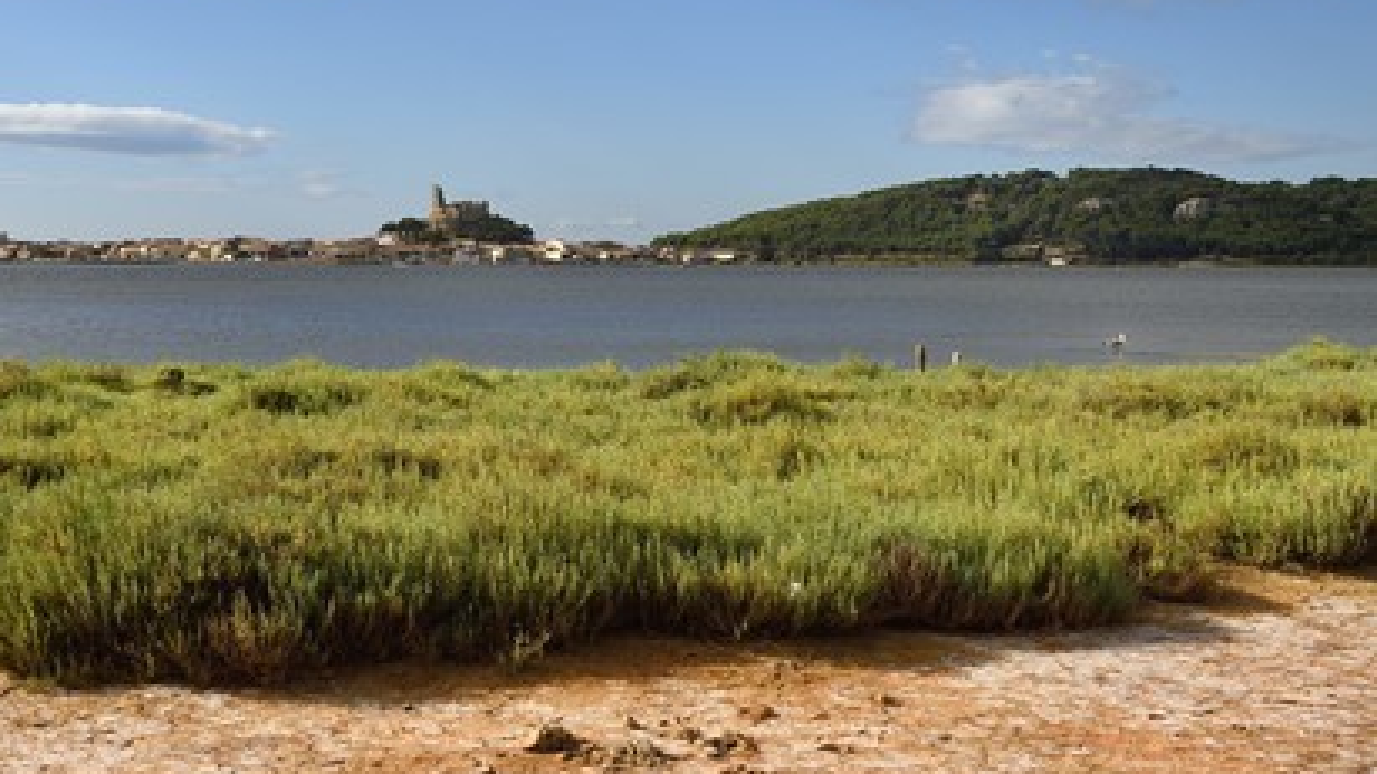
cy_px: 372
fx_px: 1643
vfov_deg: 26.5
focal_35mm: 45
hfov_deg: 45.5
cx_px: 677
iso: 200
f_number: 13
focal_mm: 42
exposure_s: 1/400
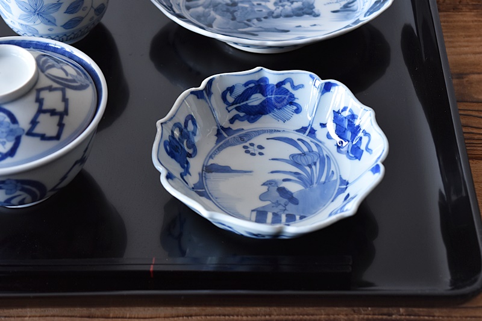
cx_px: 241
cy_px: 160
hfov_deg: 24.6
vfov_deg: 16.5
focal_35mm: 82
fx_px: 1104
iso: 800
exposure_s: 1/6
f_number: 5.6
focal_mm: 55
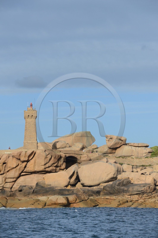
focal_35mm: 155
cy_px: 119
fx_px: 1022
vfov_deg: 13.3
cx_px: 79
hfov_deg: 8.8
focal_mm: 155
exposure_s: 1/1000
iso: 400
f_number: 9
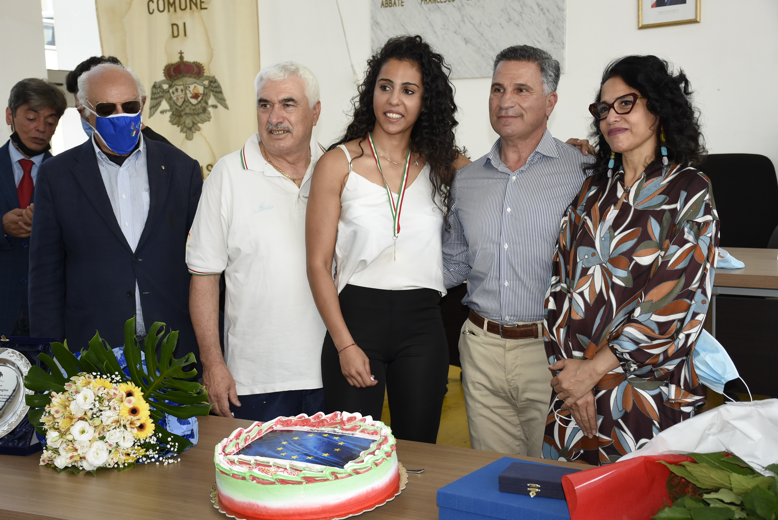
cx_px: 389
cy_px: 260
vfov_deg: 25.8
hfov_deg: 37.8
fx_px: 1135
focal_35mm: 52
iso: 500
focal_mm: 35
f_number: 5
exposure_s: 1/250
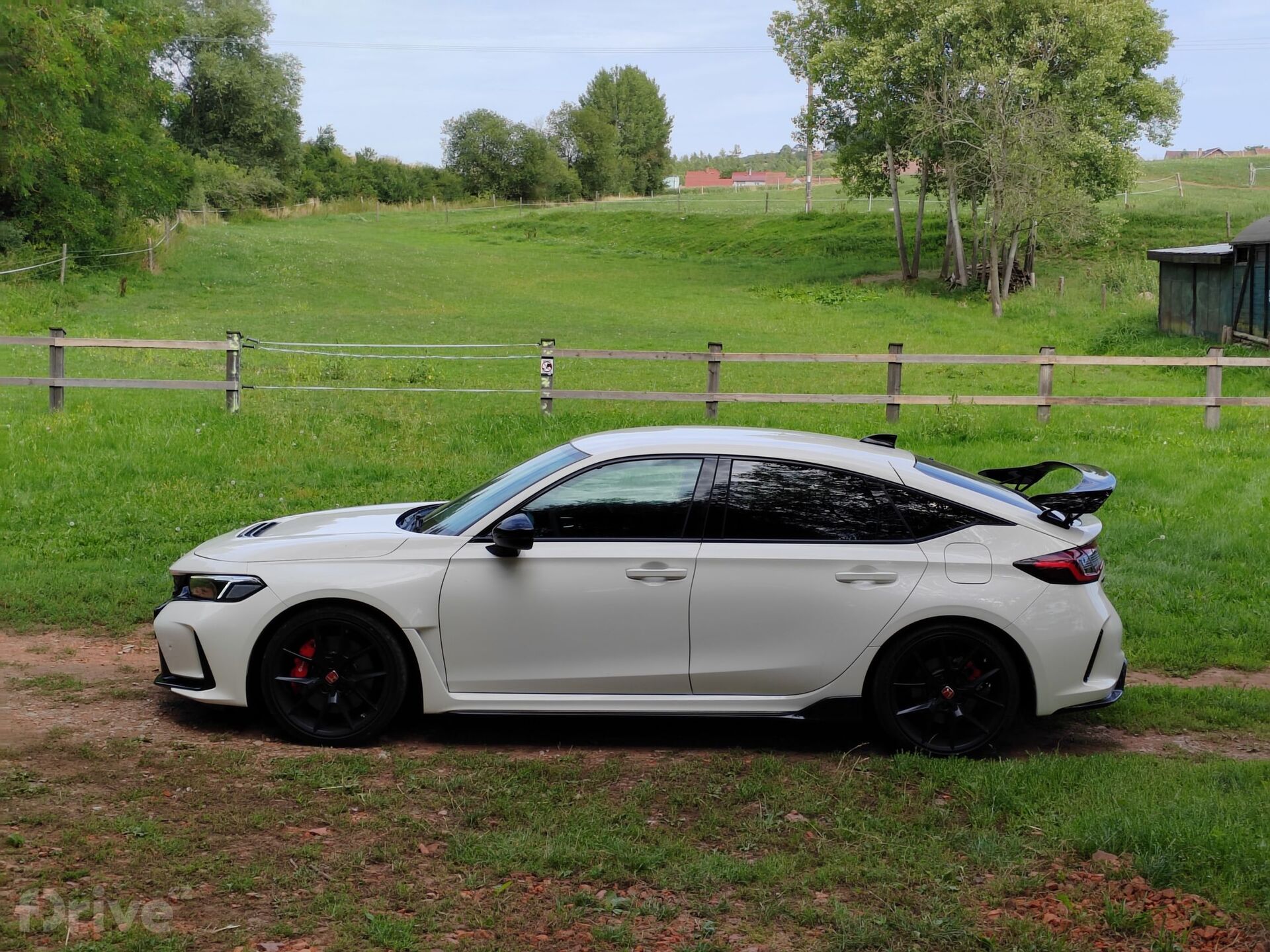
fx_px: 1981
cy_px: 476
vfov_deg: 27.0
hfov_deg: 35.5
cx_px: 635
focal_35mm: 54
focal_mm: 5.52
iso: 100
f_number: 1.9
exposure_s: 1/845
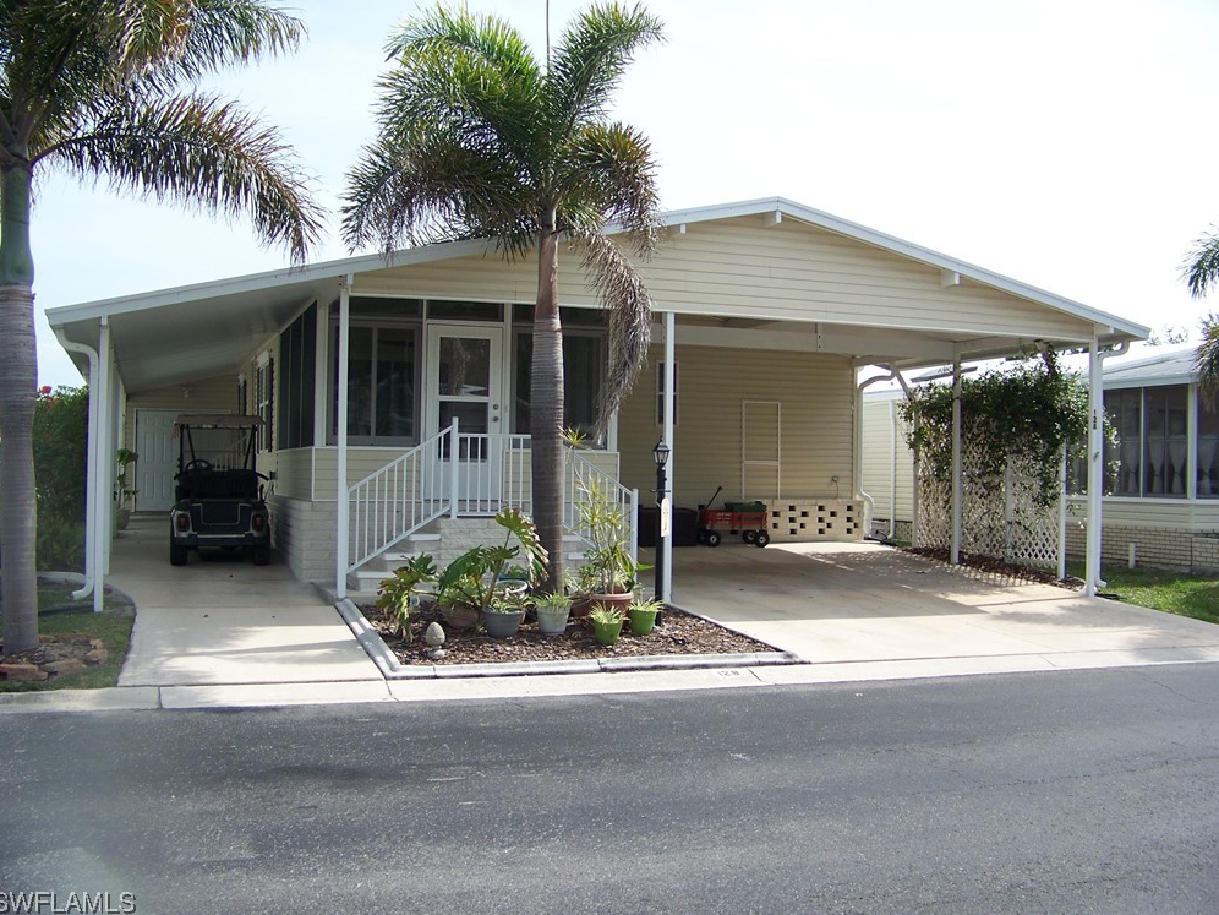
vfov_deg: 38.7
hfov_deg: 50.1
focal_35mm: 37
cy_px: 459
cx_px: 612
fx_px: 1303
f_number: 2.8
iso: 64
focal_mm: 5.85
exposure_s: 1/640
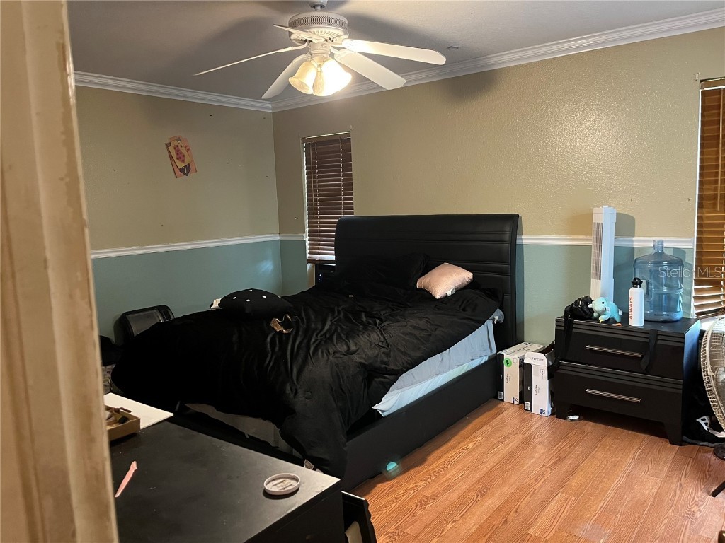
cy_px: 272
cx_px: 362
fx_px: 545
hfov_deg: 67.3
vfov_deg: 53.1
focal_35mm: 26
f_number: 1.6
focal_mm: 5.1
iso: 640
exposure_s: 1/40
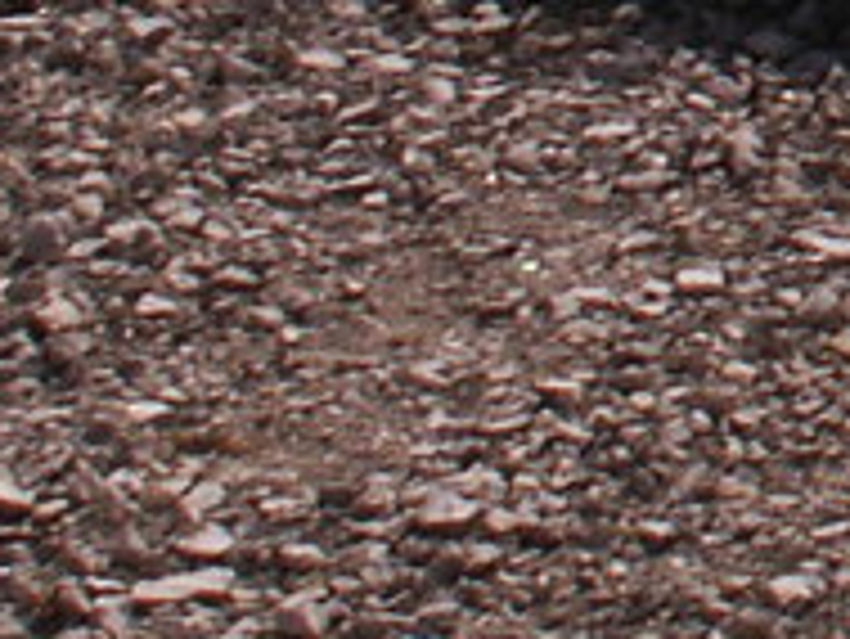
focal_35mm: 237
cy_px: -828
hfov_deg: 7.6
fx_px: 5823
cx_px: 2262
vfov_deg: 6.0
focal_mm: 5.86
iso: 50
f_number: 8
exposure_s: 1/320
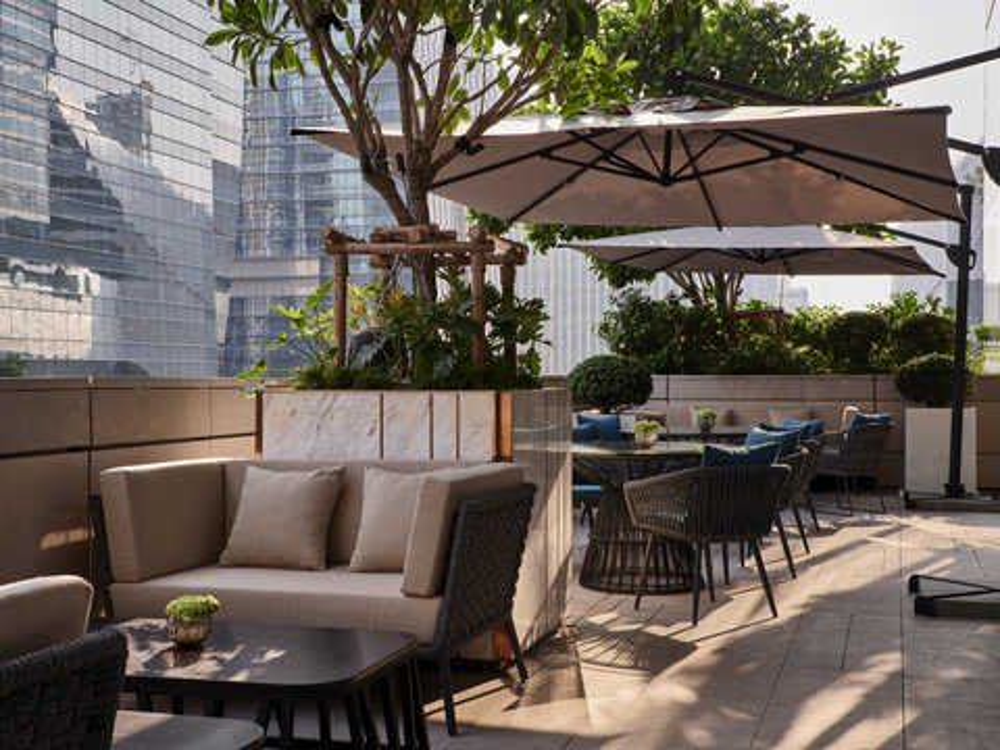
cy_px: 375
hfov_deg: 42.1
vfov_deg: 32.2
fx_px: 1300
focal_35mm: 45
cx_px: 500
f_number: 16
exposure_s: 1/20
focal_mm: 57.5
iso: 100
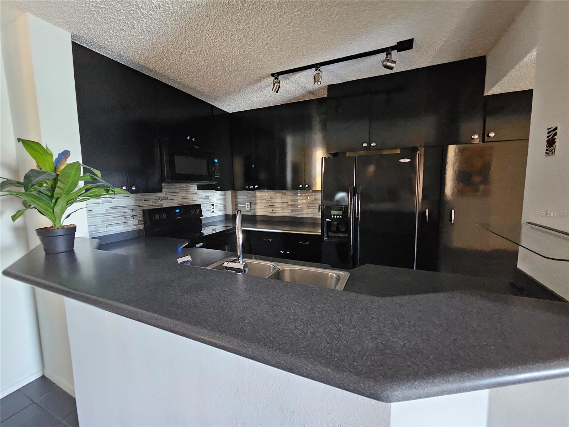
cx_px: 284
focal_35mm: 13
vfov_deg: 89.9
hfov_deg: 106.2
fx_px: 214
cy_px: 214
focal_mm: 2.2
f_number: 2.2
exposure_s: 1/24
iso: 2500
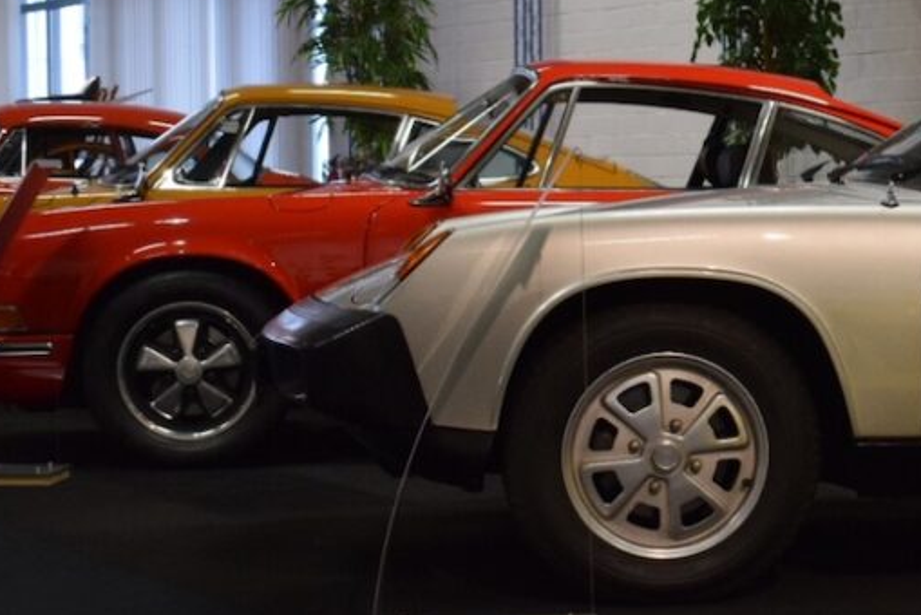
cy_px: 271
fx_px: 2205
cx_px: 917
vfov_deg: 15.9
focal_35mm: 86
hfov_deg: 22.7
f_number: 4
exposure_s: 1/60
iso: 2000
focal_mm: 25
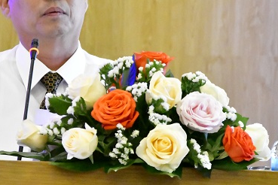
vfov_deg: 3.3
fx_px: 3204
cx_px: 54
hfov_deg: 5.0
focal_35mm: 415
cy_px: 41
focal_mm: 170
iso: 51200
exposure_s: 1/250
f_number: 10
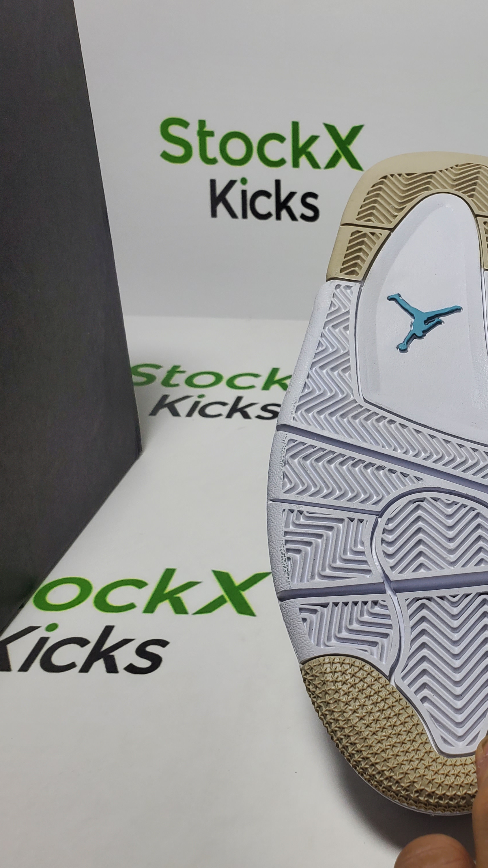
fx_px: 874
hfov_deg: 27.6
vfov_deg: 52.8
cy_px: 432
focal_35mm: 38
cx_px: 575
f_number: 2.4
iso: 50
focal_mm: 4.3
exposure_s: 1/385
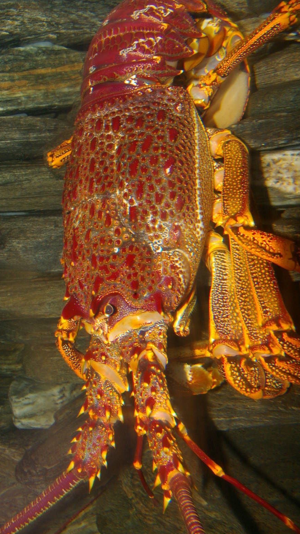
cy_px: 263
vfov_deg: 66.1
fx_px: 410
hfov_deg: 40.1
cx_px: 163
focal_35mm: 29
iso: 400
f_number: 16
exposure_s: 1/30
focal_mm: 18
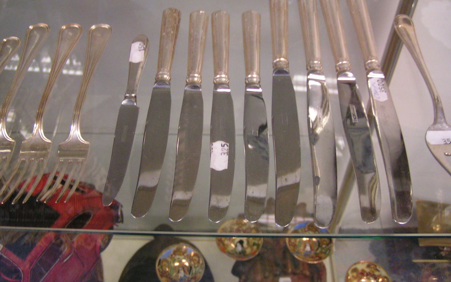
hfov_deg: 48.2
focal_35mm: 41
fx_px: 504
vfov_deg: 31.2
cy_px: 126
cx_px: 225
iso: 200
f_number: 2.8
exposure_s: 1/20
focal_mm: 5.8
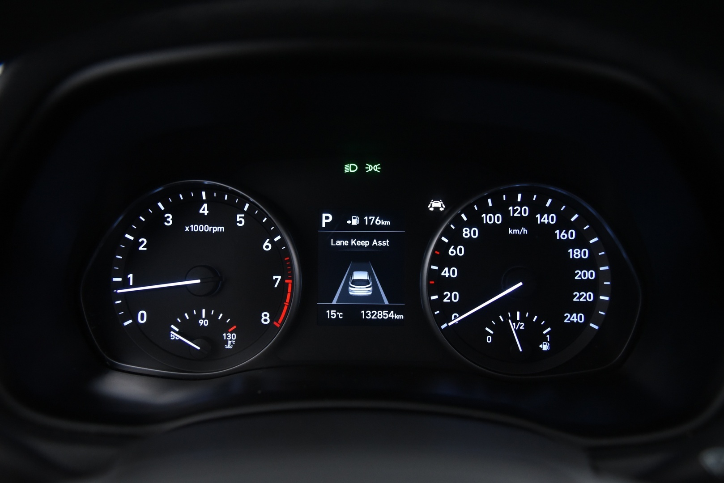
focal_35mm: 38
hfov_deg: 50.7
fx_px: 764
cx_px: 362
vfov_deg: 35.1
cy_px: 242
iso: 4000
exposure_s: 1/25
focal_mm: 38
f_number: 4
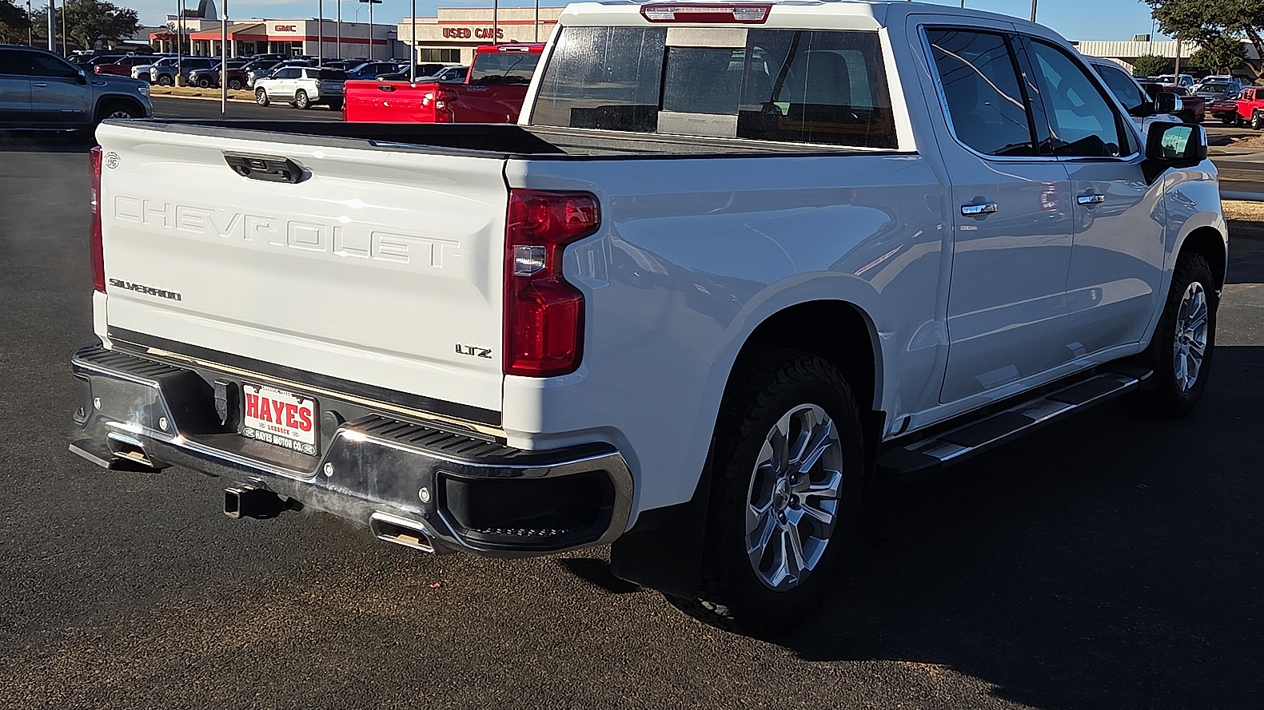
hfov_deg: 47.4
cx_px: 636
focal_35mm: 43
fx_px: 1441
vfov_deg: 27.6
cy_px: 280
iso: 76
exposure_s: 1/10000
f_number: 1.8
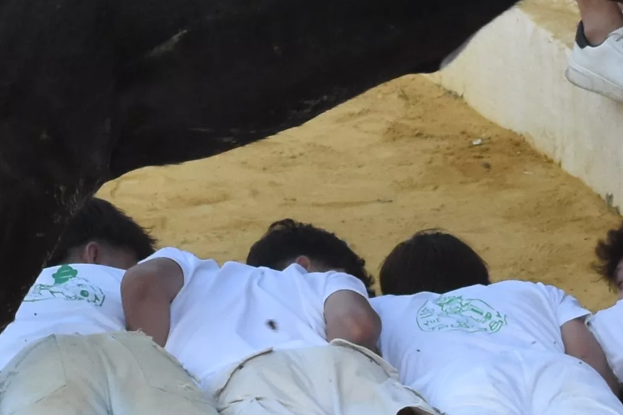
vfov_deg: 2.2
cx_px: -18
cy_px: -43
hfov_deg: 3.3
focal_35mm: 620
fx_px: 10727
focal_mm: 70
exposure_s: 1/800
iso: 800
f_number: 7.1
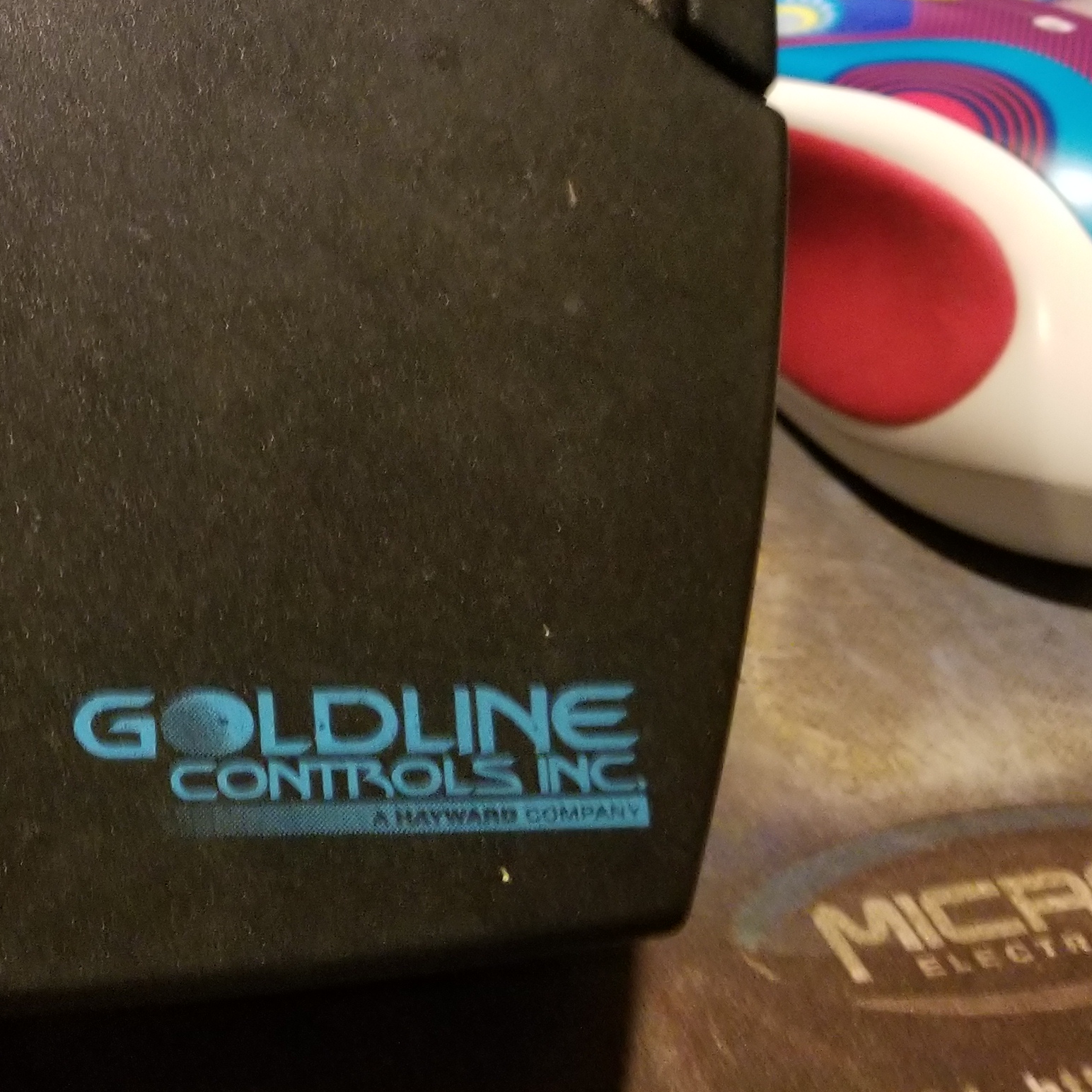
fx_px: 2141
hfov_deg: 25.5
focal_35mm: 60
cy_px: 225
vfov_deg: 28.0
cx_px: -243
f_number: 1.7
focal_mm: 4.3
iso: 320
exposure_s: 1/10
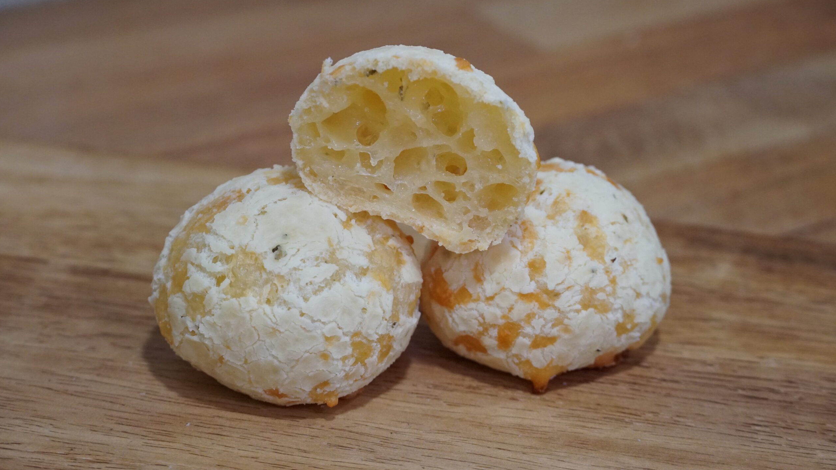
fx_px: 2461
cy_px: 211
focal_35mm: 111
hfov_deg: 19.3
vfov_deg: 10.9
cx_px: 419
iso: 2500
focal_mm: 70
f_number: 5.6
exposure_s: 1/125
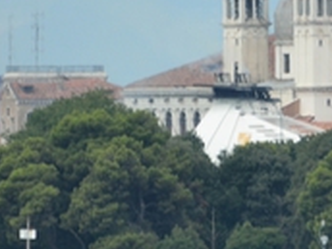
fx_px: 22443
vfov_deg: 0.6
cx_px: 593
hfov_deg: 0.8
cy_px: -61
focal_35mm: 2340
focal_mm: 400
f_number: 5.6
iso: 140
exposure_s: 1/640
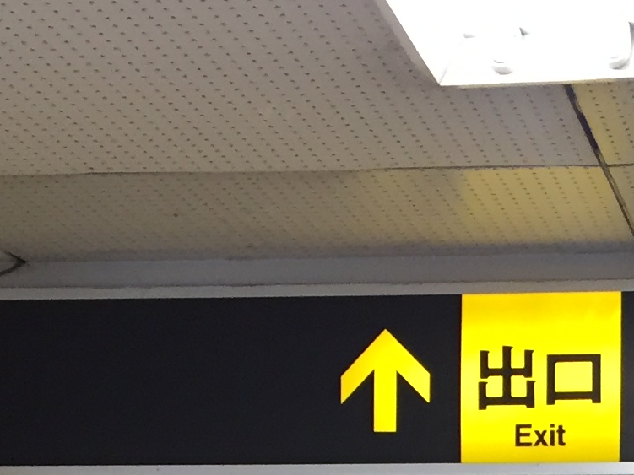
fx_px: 2307
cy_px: 873
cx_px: 625
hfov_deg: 15.4
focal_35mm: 126
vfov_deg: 10.9
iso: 50
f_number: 2.2
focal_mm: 4.15
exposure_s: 1/30
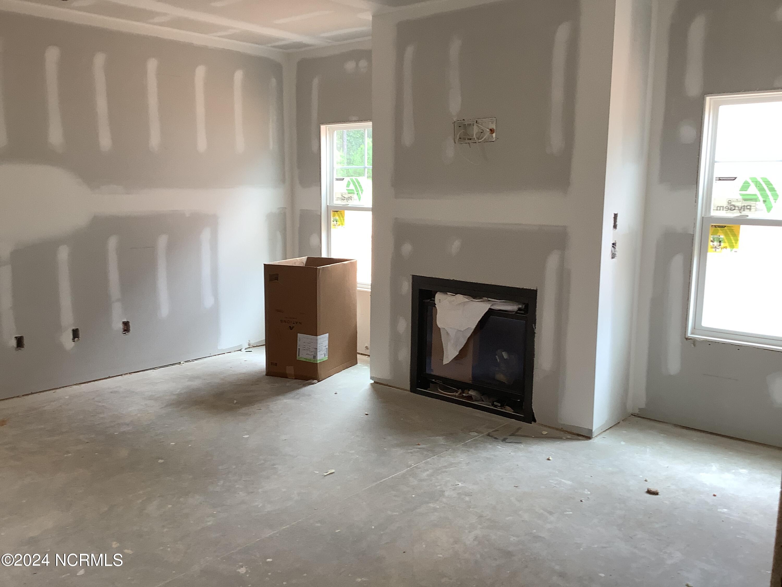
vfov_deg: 45.4
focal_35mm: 31
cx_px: 391
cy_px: 294
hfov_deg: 58.4
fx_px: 700
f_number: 2.4
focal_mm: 3.3
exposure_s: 1/50
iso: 50
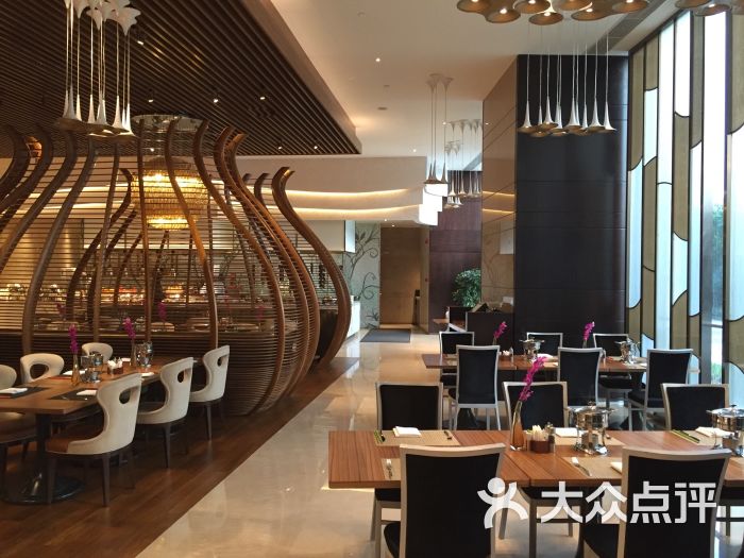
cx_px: 372
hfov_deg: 61.7
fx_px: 623
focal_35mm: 29
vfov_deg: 48.2
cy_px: 279
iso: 200
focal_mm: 4.15
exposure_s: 1/33
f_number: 2.2
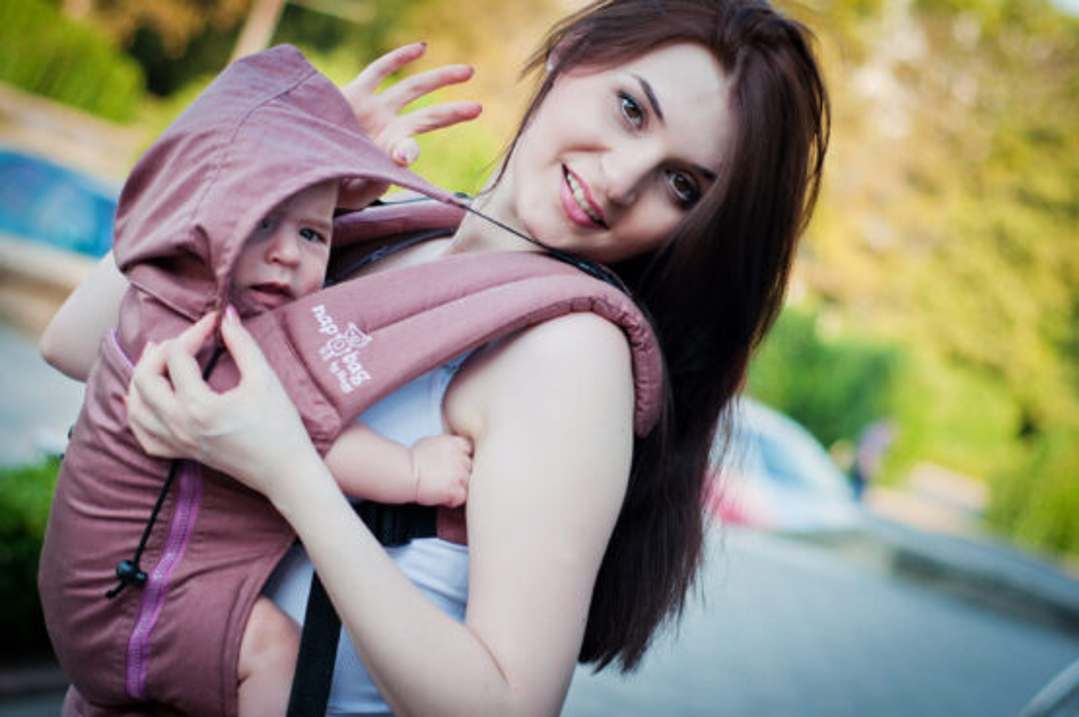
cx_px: 540
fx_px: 2246
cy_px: 358
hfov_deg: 27.0
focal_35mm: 75
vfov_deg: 18.1
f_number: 2.5
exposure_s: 1/640
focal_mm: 50
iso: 200
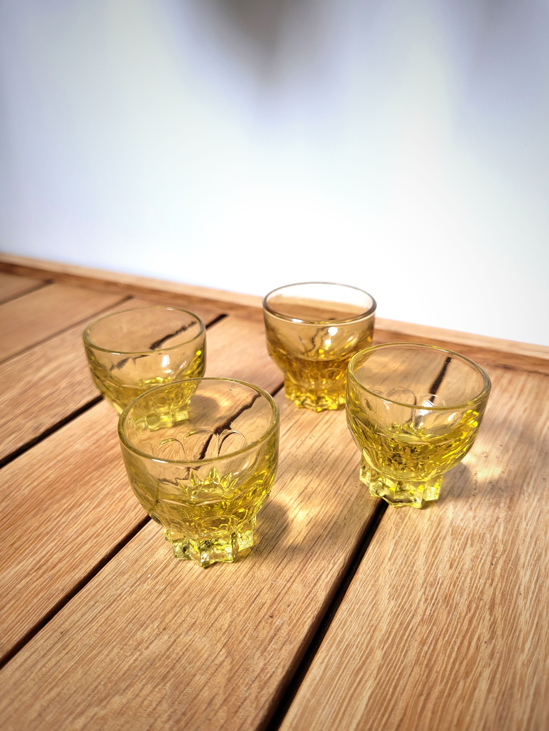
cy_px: 366
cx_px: 274
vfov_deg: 67.3
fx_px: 550
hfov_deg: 53.1
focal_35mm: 26
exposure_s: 1/181
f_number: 1.8
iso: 40
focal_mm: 5.4
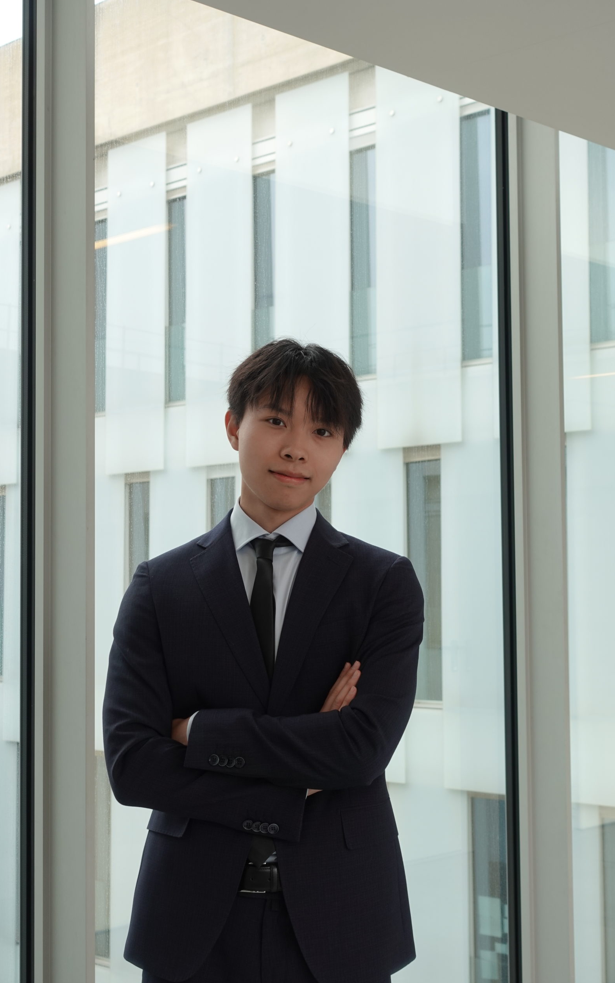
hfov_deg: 23.1
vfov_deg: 36.3
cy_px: 485
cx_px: 300
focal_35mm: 56
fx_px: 1501
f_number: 4
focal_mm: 19.86
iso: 125
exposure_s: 1/80
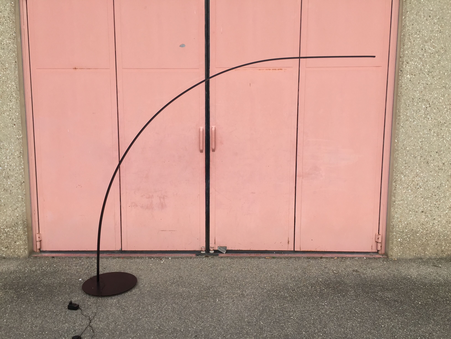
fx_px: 378
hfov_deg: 61.7
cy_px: 170
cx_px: 226
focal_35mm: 29
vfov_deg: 48.2
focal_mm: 4.15
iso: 32
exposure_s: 1/1099
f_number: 2.2
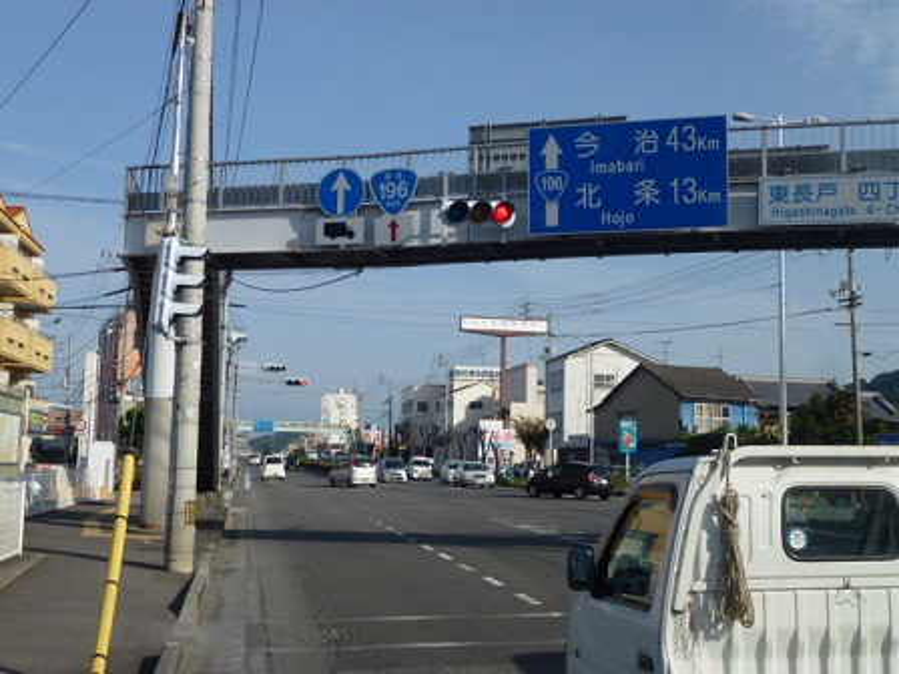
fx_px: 1065
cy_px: 337
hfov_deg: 45.8
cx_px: 450
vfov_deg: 35.1
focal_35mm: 41
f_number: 3.9
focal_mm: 7.4
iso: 100
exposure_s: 1/1300
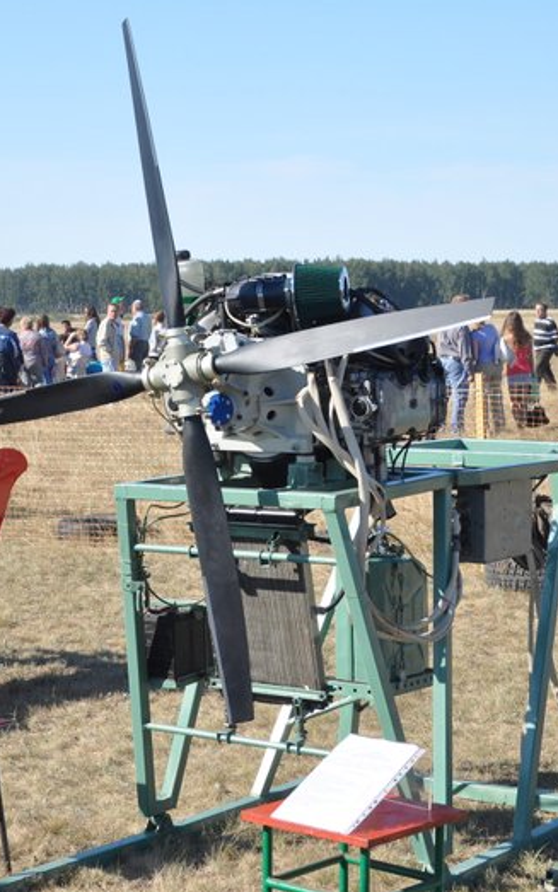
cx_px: 268
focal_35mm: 82
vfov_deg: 25.3
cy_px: 443
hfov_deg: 16.0
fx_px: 1989
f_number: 8
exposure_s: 1/160
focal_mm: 35
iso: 200
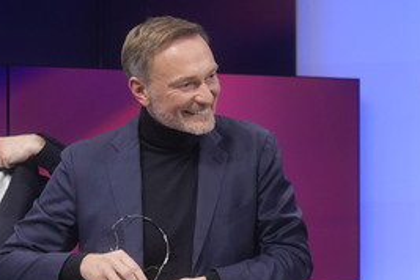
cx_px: 330
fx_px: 887
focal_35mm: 76
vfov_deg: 17.8
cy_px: 209
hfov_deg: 26.2
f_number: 2.2
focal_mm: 30
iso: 640
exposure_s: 1/250
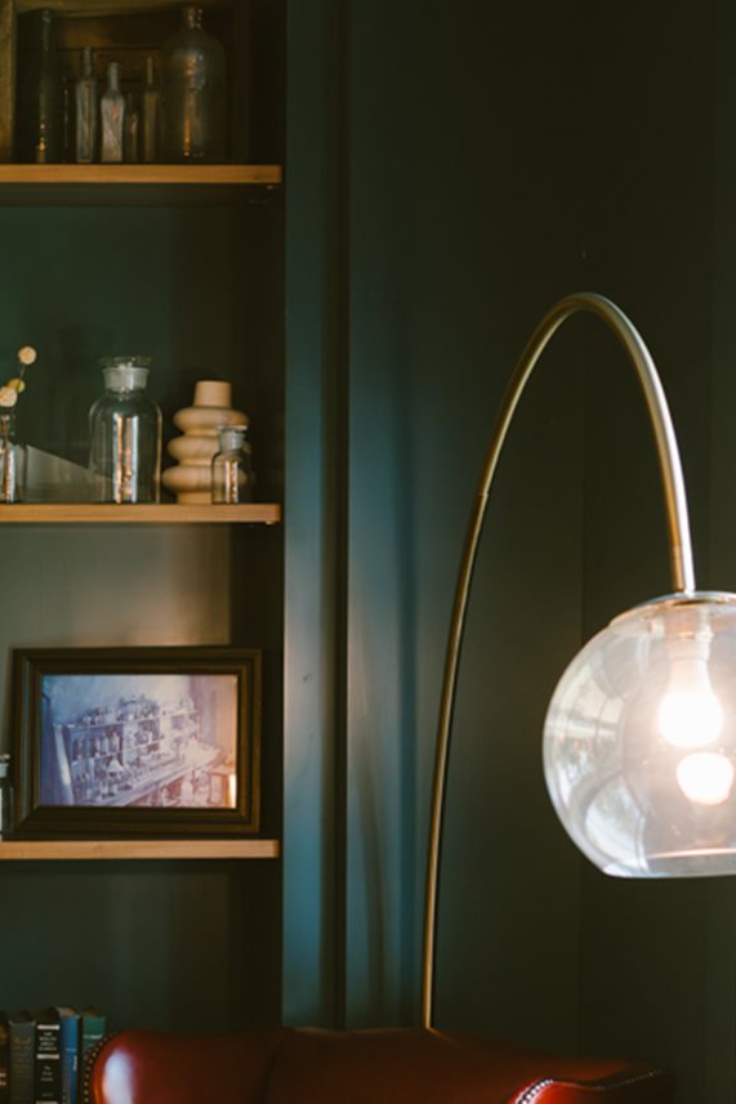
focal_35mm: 105
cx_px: 17
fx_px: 3221
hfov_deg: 12.9
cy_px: 864
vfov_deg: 19.3
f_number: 2.8
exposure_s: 1/250
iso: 2000
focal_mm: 50
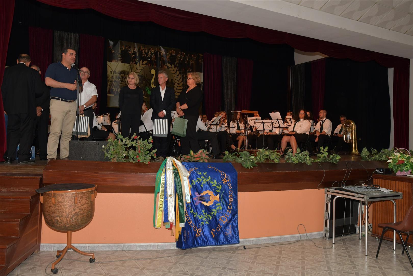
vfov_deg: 43.6
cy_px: 138
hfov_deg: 61.9
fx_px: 344
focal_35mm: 30
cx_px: 206
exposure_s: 1/160
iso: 800
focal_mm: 20
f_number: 5.6
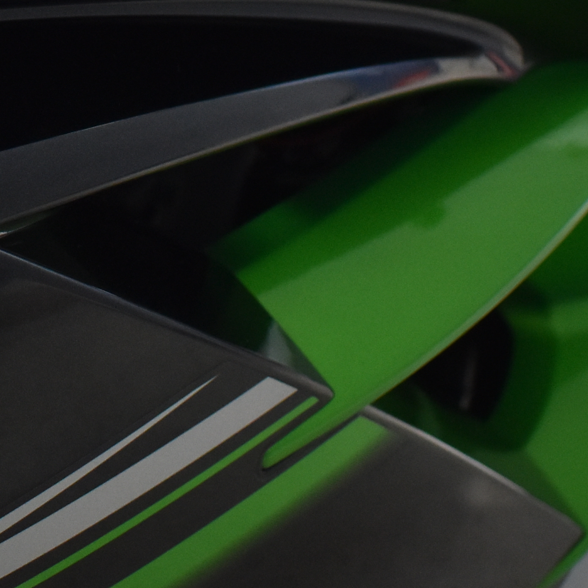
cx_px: -4
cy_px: -14
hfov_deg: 17.2
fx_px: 1903
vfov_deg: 17.1
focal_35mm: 99
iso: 800
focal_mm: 18
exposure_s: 1/50
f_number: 3.5
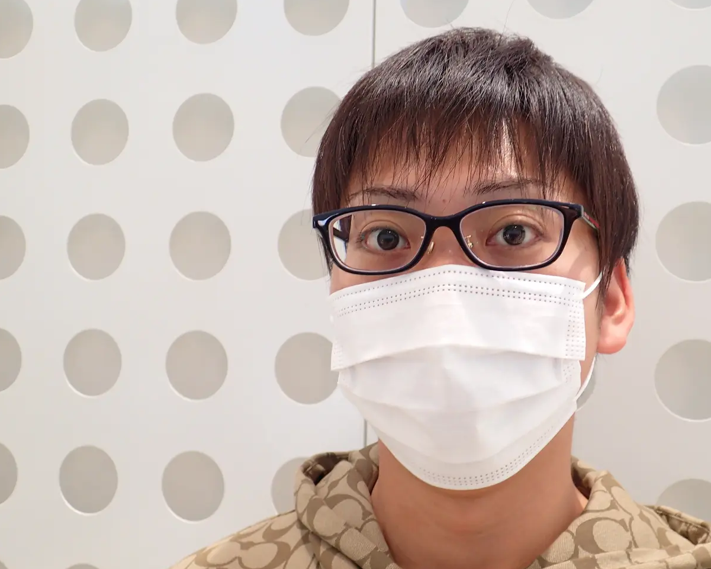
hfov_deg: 46.3
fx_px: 821
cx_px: 461
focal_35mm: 39
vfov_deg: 38.2
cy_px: 306
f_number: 2.3
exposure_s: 1/50
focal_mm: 5.5
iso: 200
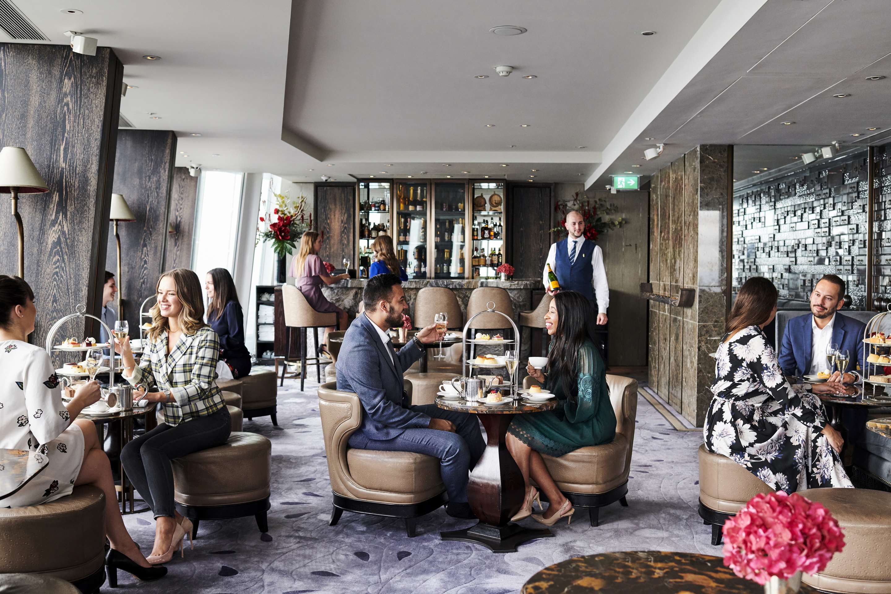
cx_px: 446
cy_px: 297
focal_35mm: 35
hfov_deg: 54.4
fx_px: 866
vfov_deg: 37.9
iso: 640
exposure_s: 1/125
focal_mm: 35
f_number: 4.5
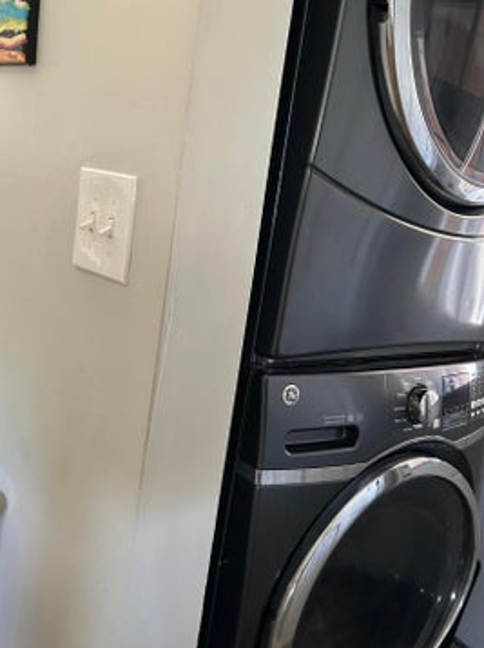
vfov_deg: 52.6
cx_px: 319
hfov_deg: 40.2
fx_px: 654
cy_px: 345
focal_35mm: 35
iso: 500
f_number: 1.5
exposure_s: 1/43
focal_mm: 5.7
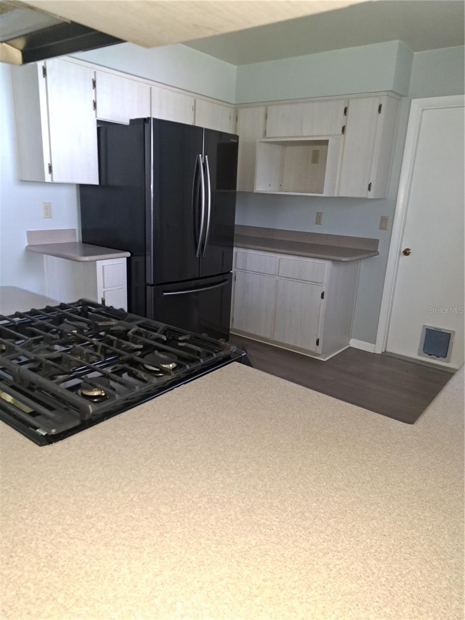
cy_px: 310
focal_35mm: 24
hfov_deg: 56.8
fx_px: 430
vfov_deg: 71.6
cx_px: 232
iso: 640
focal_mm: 5.23
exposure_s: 1/20
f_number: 1.8
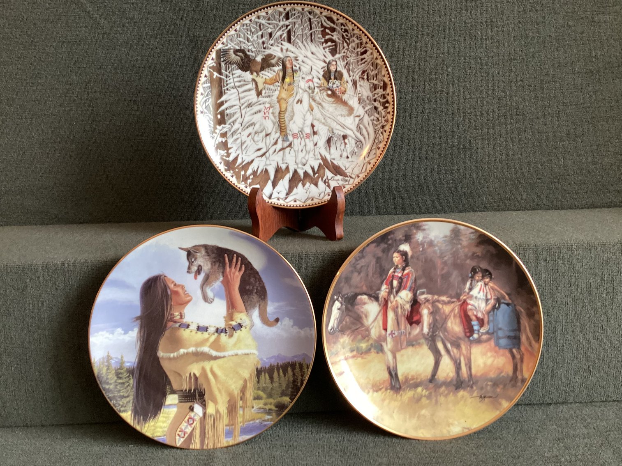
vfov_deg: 45.4
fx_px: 557
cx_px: 311
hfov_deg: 58.3
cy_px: 233
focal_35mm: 31
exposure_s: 1/60
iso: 250
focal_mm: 3.3
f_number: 2.4
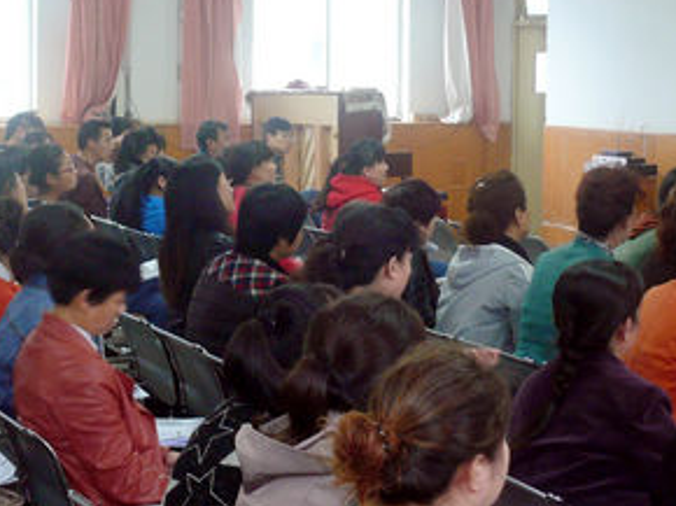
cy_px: 287
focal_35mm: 87
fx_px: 1698
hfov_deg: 22.5
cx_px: 392
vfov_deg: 16.9
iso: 200
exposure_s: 1/13
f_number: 2.8
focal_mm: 8.8
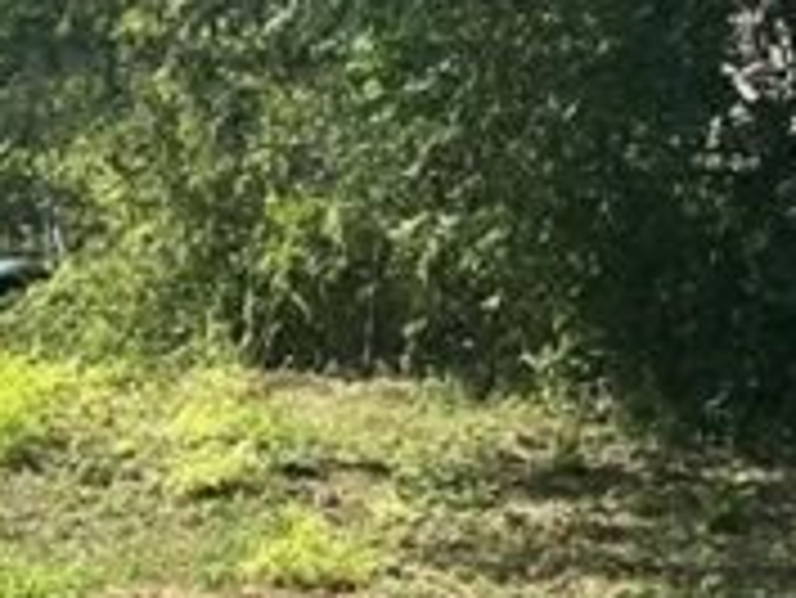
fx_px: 3452
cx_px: -1174
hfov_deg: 10.9
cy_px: 1142
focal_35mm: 150
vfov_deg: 9.4
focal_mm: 5.7
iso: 50
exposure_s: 1/3165
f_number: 1.5
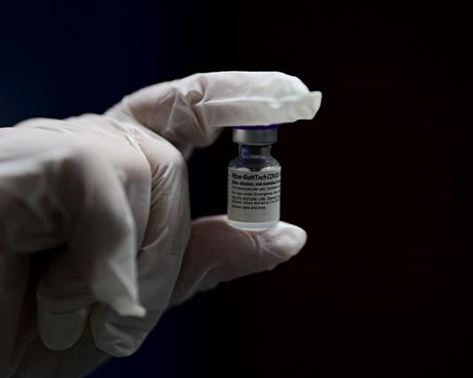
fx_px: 2155
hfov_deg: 12.5
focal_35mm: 154
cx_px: 260
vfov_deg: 10.0
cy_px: 189
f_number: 1.8
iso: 800
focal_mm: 135
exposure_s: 1/400
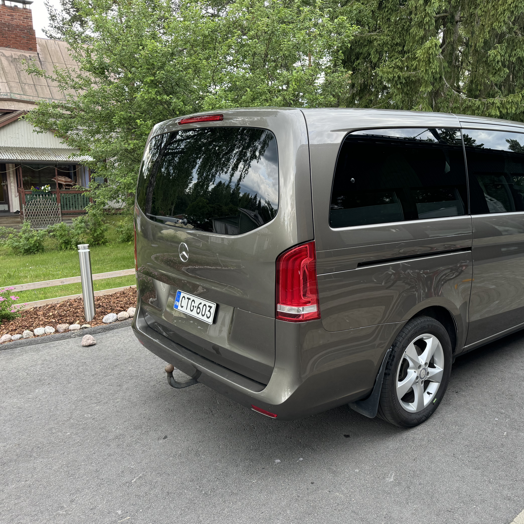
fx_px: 497
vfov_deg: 55.6
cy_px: 265
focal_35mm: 29
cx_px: 334
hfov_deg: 54.9
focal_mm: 6.76
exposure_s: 1/121
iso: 100
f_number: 1.78
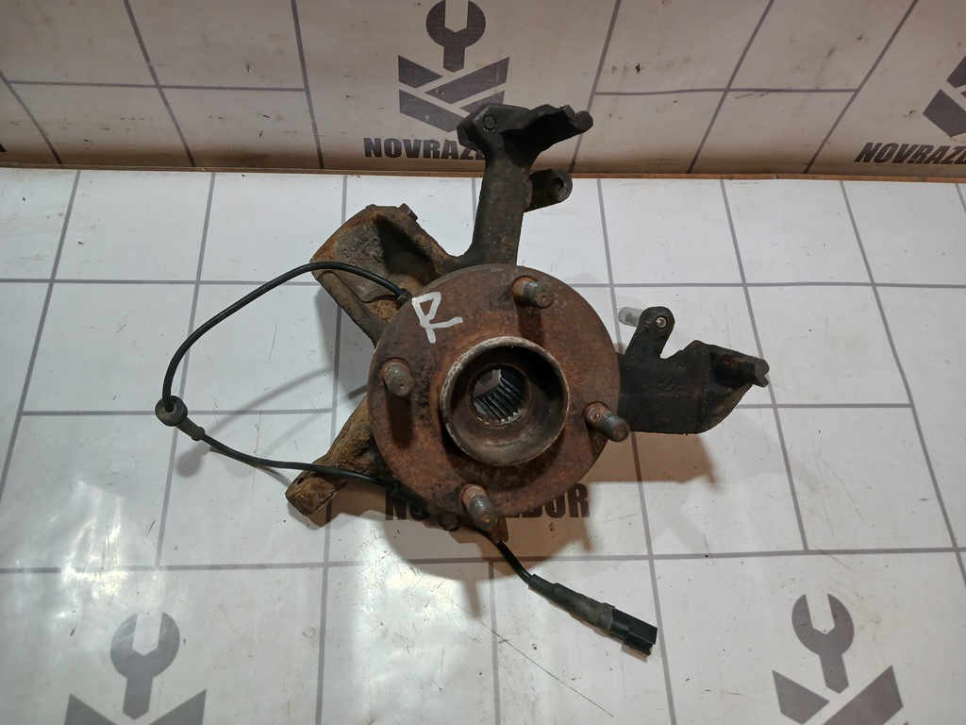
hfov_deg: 65.3
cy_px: 362
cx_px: 483
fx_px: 753
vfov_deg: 51.4
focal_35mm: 27
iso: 40
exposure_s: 1/50
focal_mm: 4
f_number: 1.8
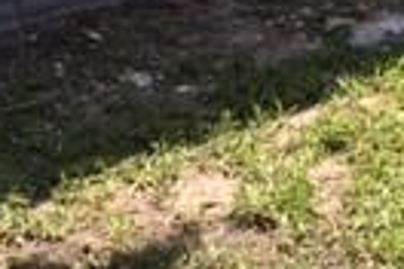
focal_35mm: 146
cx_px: 698
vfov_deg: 8.8
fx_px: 1638
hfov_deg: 12.9
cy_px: -312
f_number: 2.2
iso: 25
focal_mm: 4.15
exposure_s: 1/499
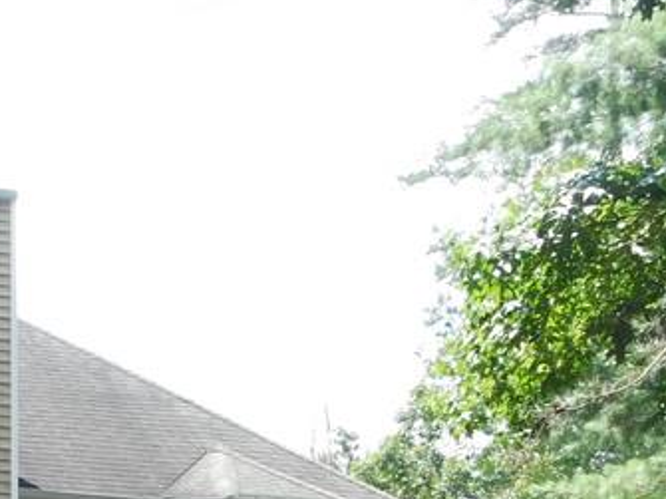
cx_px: -286
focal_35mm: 110
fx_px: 2116
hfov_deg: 16.5
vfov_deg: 13.2
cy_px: 541
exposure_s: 1/250
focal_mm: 6.3
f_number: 3.5
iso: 125
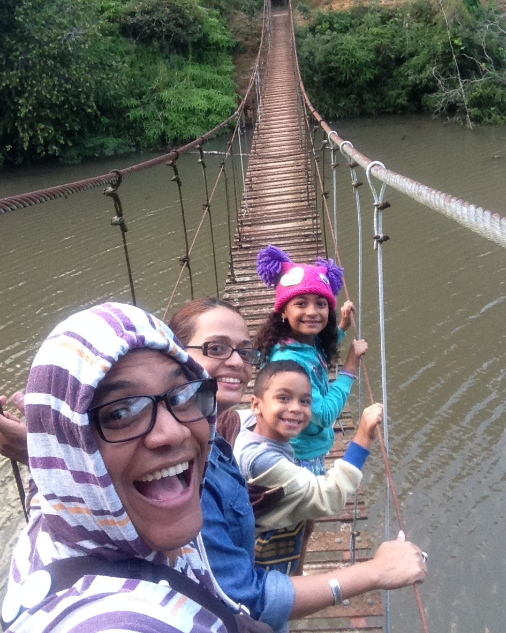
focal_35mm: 37
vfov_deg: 49.1
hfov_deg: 40.1
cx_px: 254
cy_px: 295
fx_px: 693
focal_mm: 2.18
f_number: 2.4
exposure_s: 1/30
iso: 125
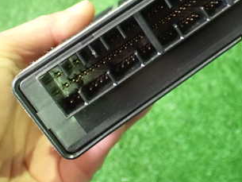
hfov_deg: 31.3
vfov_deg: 23.9
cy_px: 6
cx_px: 213
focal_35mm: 59
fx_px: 413
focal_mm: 5.4
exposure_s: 1/30
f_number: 2.3
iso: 1600
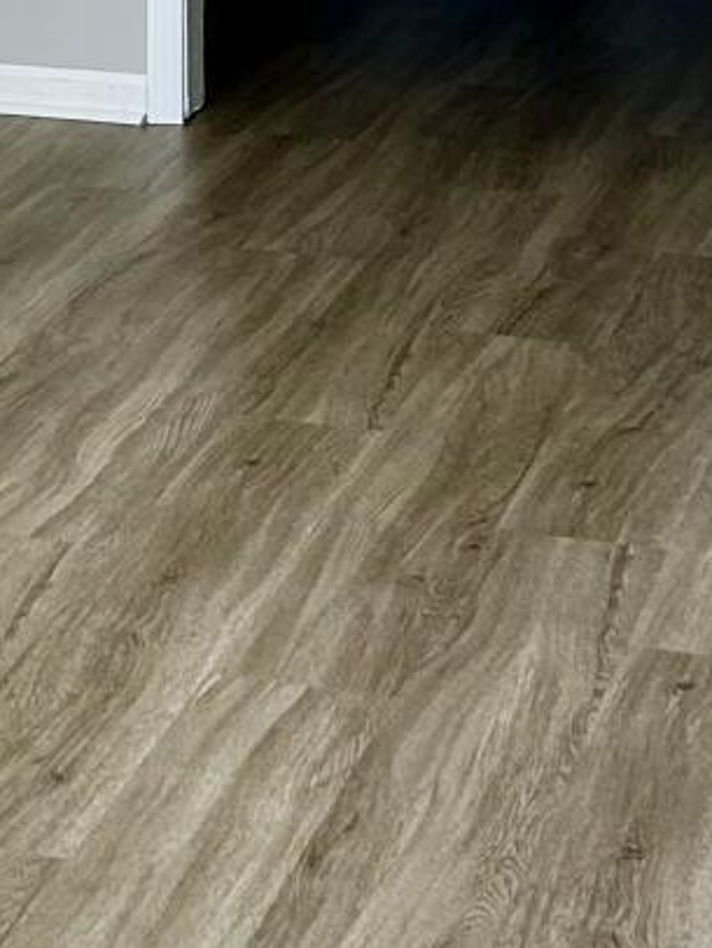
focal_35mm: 128
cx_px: -236
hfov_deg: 11.3
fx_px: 3507
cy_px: -318
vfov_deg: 14.7
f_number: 1.5
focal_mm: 5.7
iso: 100
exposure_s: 1/120
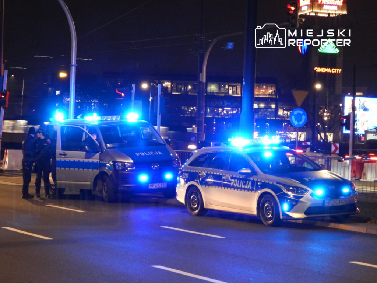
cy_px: 142
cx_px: 188
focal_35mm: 105
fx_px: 1144
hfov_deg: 18.7
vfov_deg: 14.1
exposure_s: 1/10
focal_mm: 18.9
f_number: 4
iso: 800
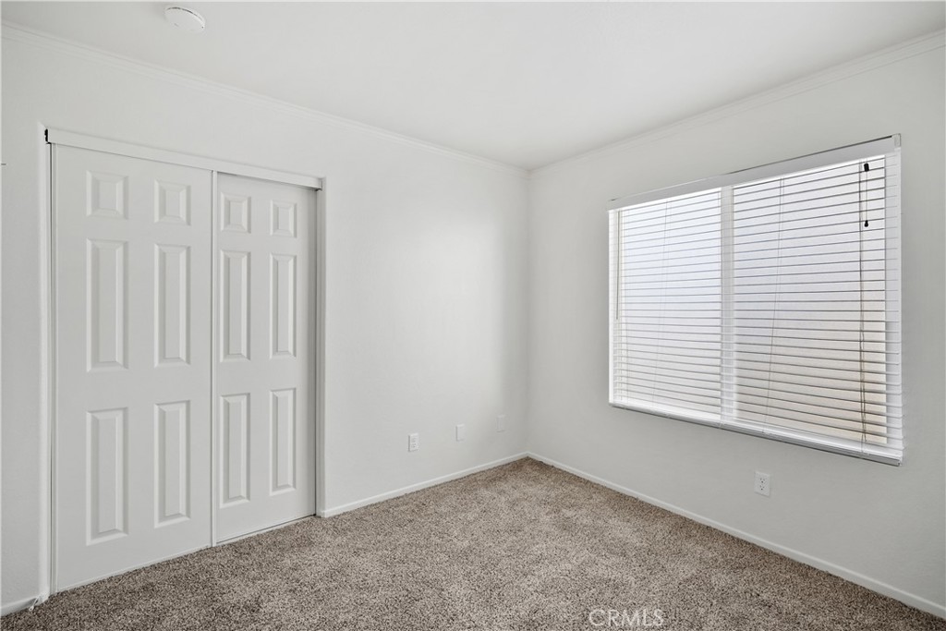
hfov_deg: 96.7
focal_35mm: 16
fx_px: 420
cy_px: 316
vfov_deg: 73.8
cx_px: 473
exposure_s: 1/15
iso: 400
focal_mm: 16
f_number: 4
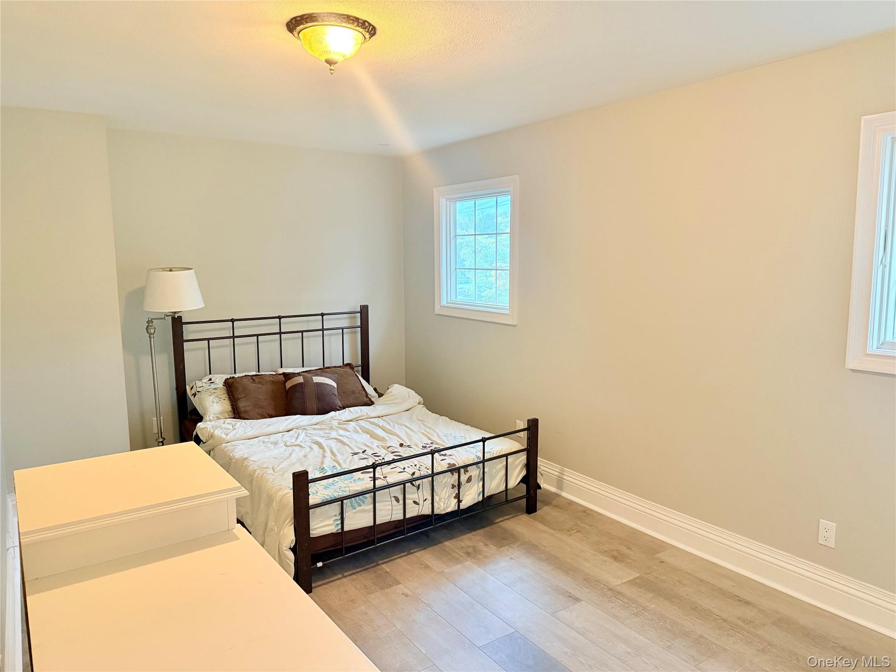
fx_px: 621
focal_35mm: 24
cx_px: 448
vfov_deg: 56.8
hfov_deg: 71.6
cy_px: 336
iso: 500
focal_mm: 6.76
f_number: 1.78
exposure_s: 1/60
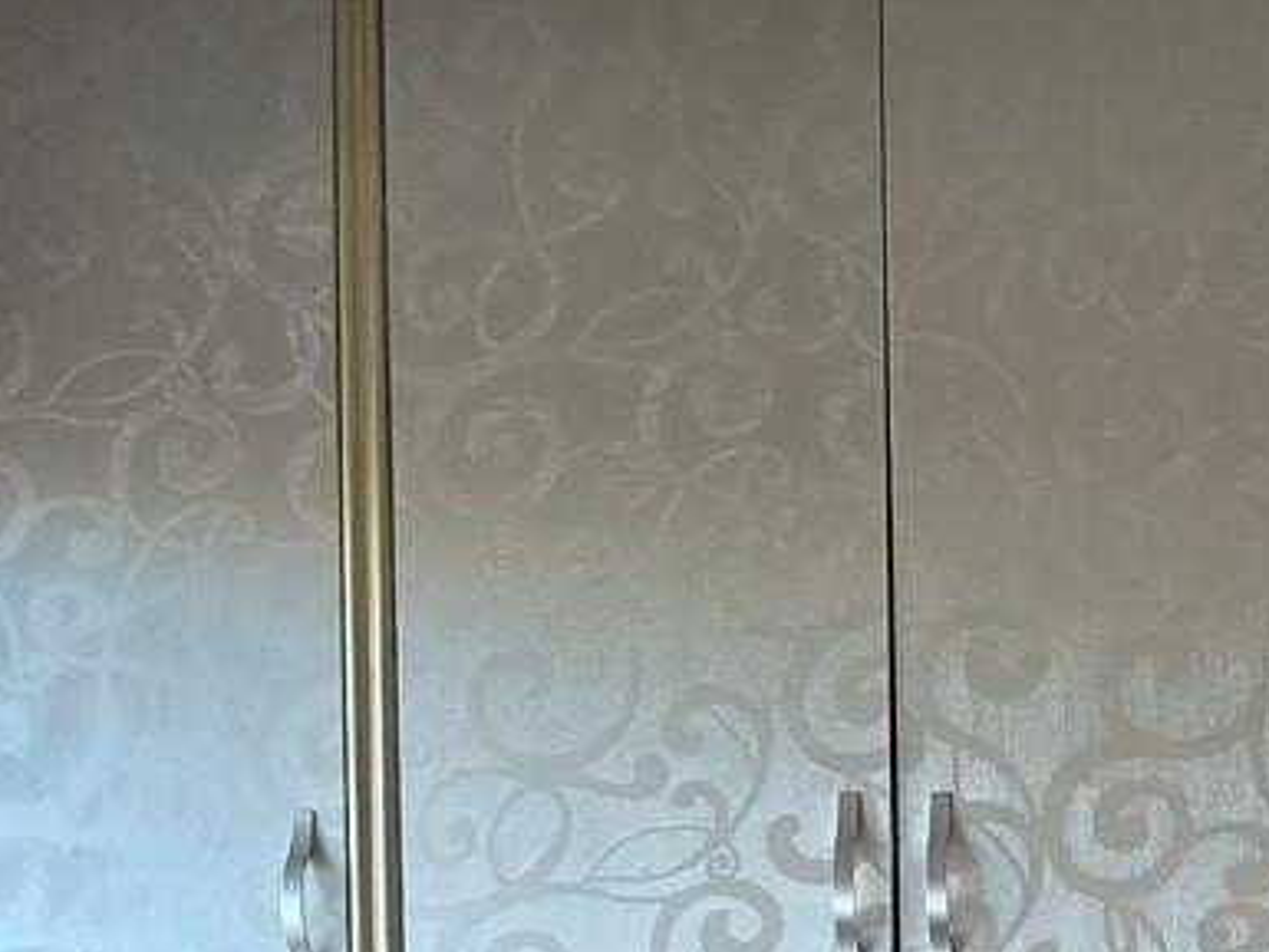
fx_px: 1980
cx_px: 1078
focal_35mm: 54
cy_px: 1416
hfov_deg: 34.1
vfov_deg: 22.4
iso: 64
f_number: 2.2
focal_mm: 1.7
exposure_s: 1/60
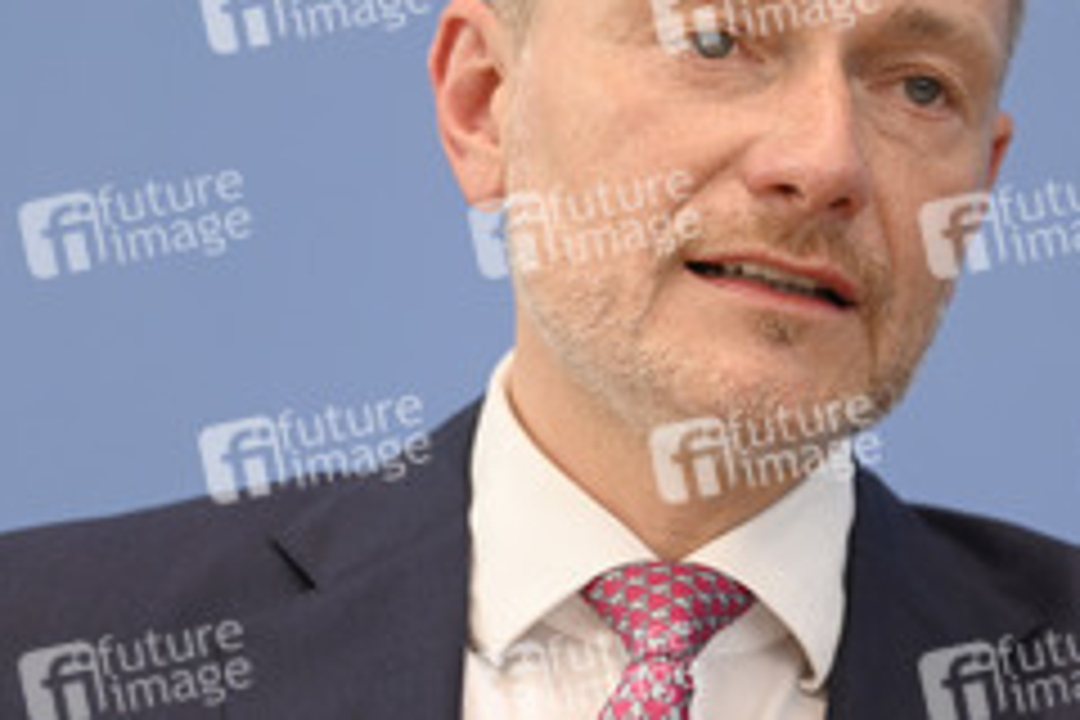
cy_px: 338
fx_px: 8459
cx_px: 646
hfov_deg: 7.3
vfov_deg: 4.9
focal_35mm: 282
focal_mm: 150
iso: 1000
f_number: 2.8
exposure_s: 1/800
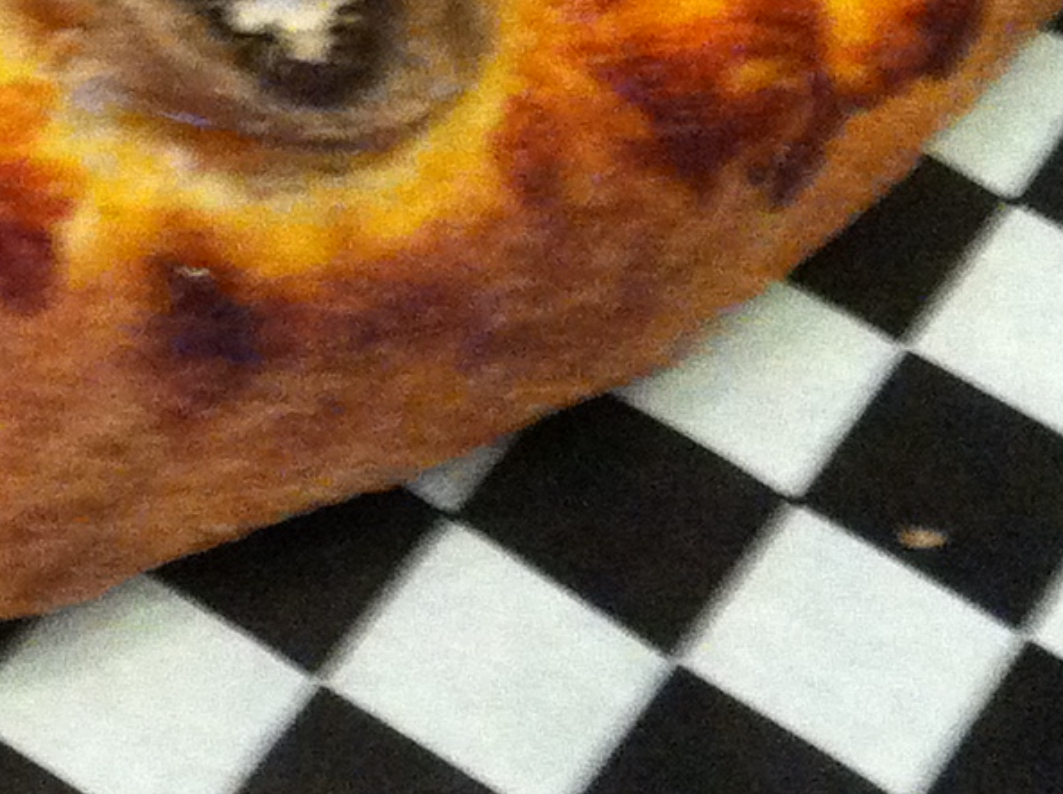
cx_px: -765
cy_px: -536
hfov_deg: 12.0
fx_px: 4692
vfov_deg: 9.3
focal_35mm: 153
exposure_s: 1/15
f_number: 2.8
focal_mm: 3.85
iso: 400
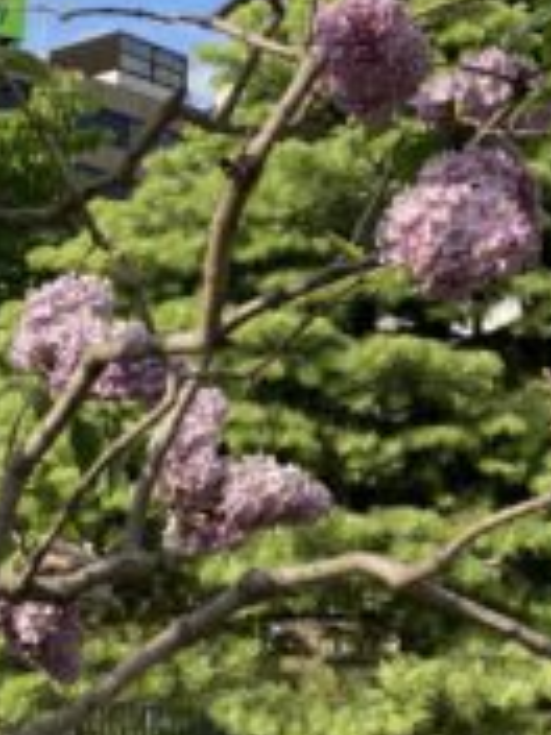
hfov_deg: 21.2
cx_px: 480
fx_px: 1443
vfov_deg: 28.6
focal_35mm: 68
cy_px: 390
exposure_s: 1/1453
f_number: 1.8
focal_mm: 3.99
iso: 20
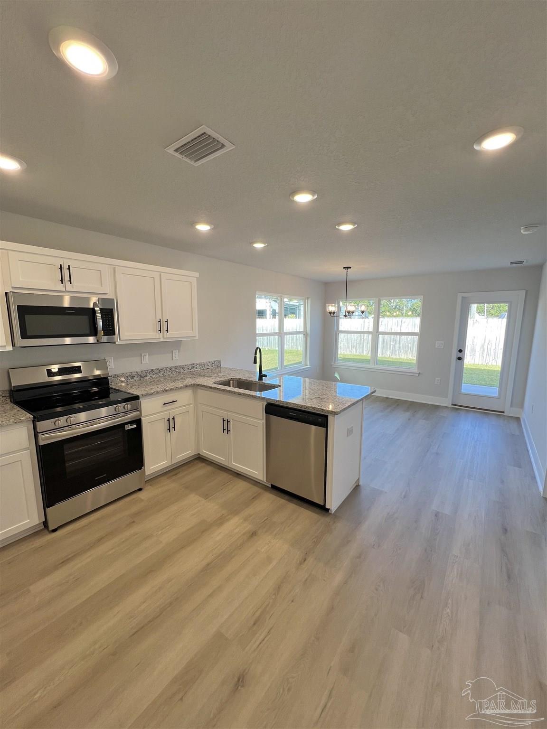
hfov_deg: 89.9
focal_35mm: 13
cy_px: 364
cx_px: 274
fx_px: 274
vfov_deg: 106.2
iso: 50
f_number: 1.8
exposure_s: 1/120
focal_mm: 1.57
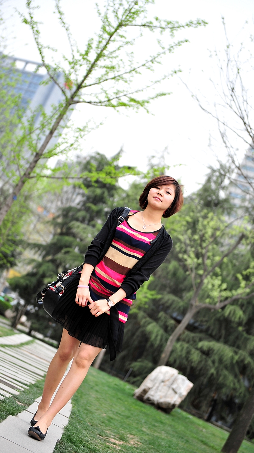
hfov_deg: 17.7
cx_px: 140
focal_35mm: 68
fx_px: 815
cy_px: 226
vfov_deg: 31.0
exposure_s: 1/800
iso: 200
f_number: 2.8
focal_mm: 62
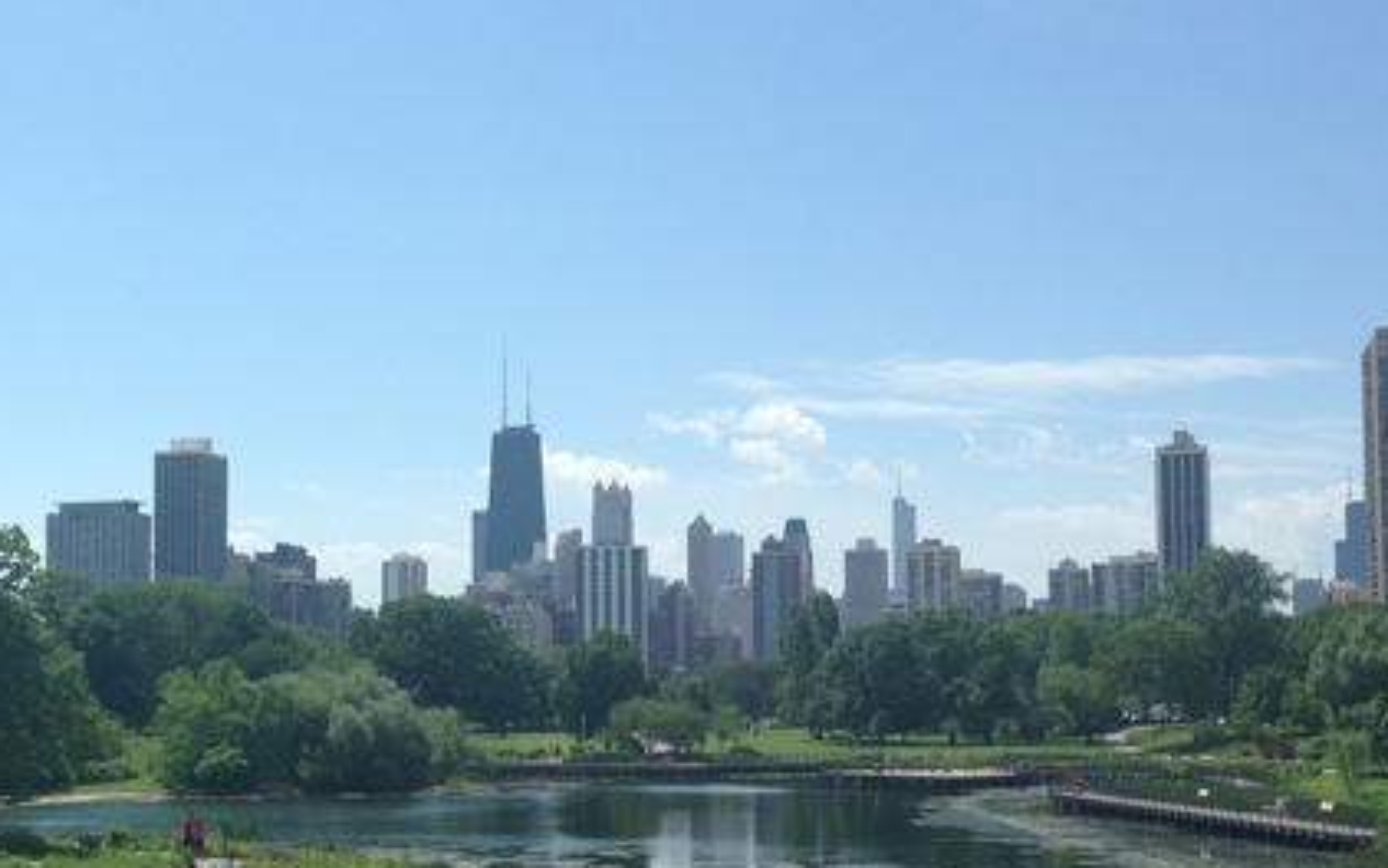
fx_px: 2005
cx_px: 668
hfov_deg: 38.2
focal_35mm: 53
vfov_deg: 24.3
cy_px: 569
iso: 50
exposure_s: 1/2169
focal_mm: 4.12
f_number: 2.4
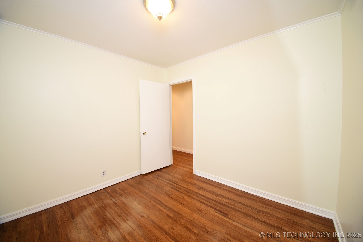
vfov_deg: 85.5
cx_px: 182
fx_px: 131
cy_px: 121
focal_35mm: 13
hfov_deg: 108.3
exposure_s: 1/20
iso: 500
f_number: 9
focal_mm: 13
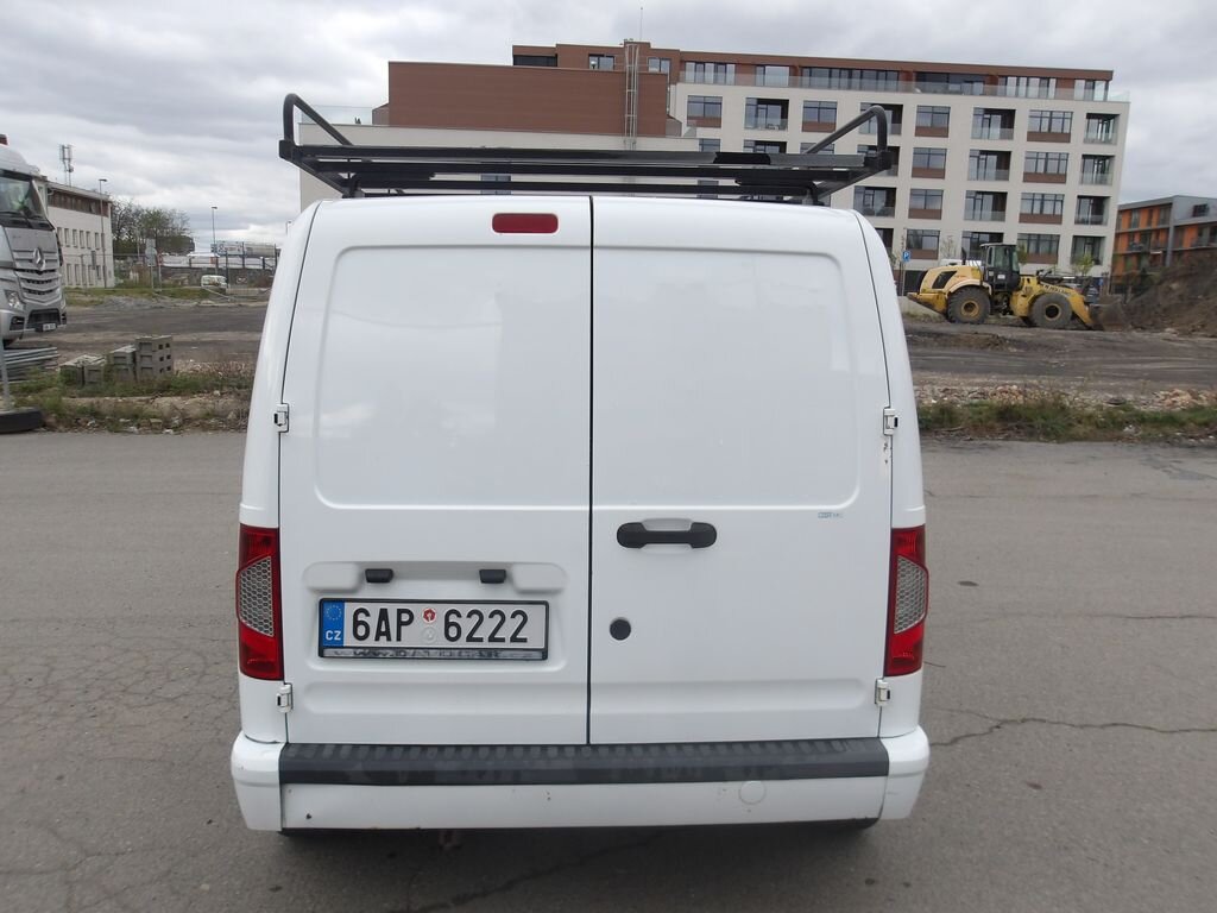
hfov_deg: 65.3
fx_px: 949
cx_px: 608
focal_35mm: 27
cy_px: 456
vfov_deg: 51.4
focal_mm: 4.9
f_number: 3
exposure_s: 1/502
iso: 100
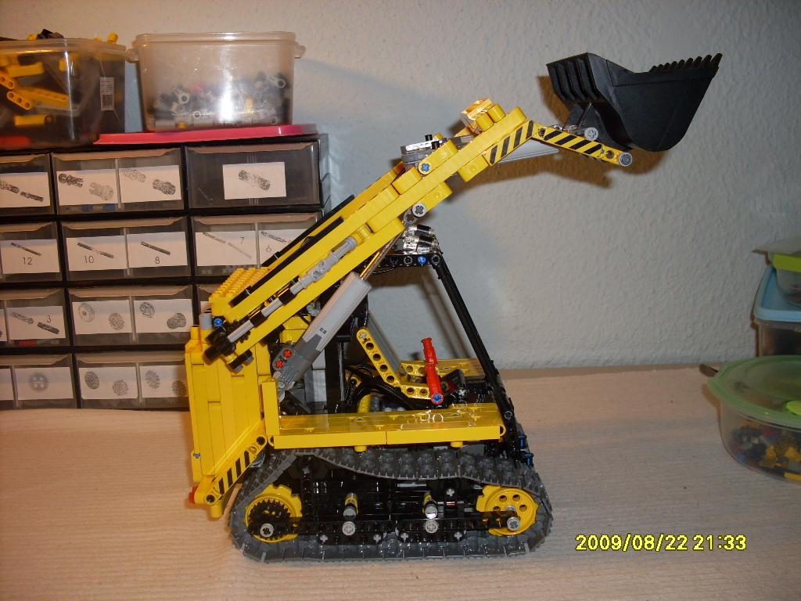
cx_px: 400
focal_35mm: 38
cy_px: 300
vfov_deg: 37.7
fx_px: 879
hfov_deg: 49.0
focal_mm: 6.3
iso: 100
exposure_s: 1/45
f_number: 2.8
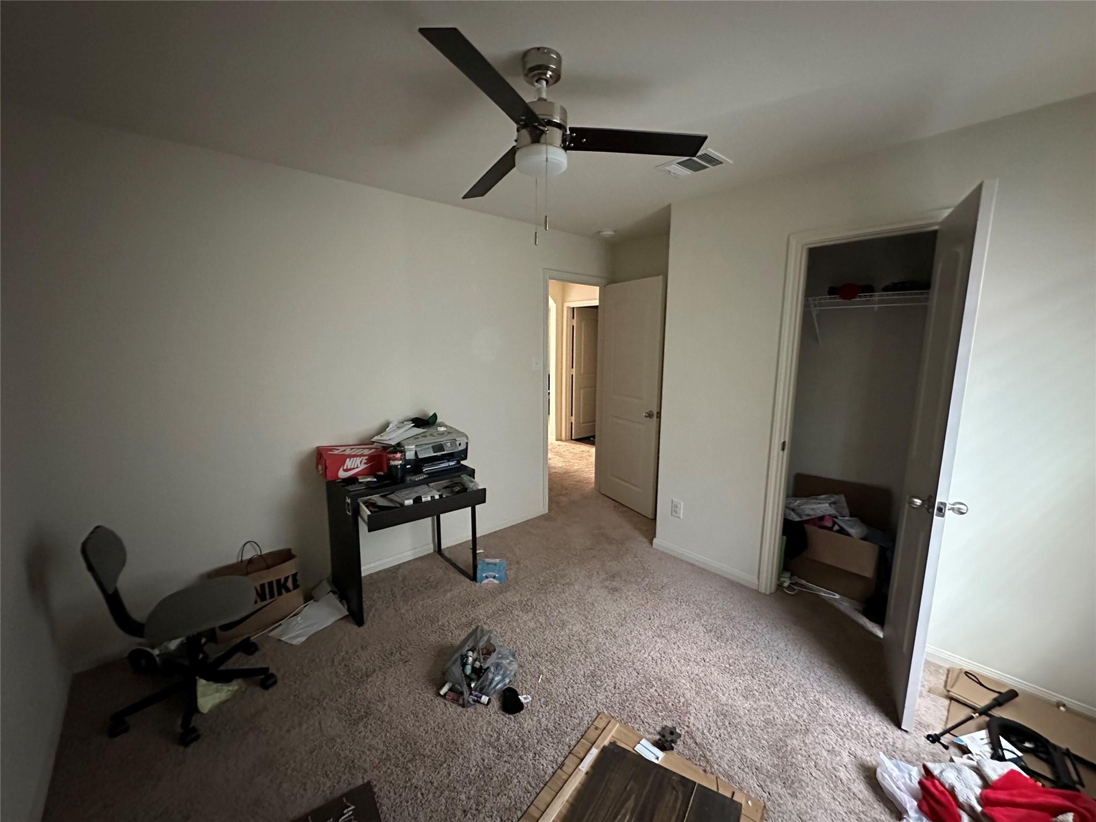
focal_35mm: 14
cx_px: 548
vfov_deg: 85.7
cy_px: 411
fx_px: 443
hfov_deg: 102.1
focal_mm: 2.22
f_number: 2.2
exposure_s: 1/39
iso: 1600
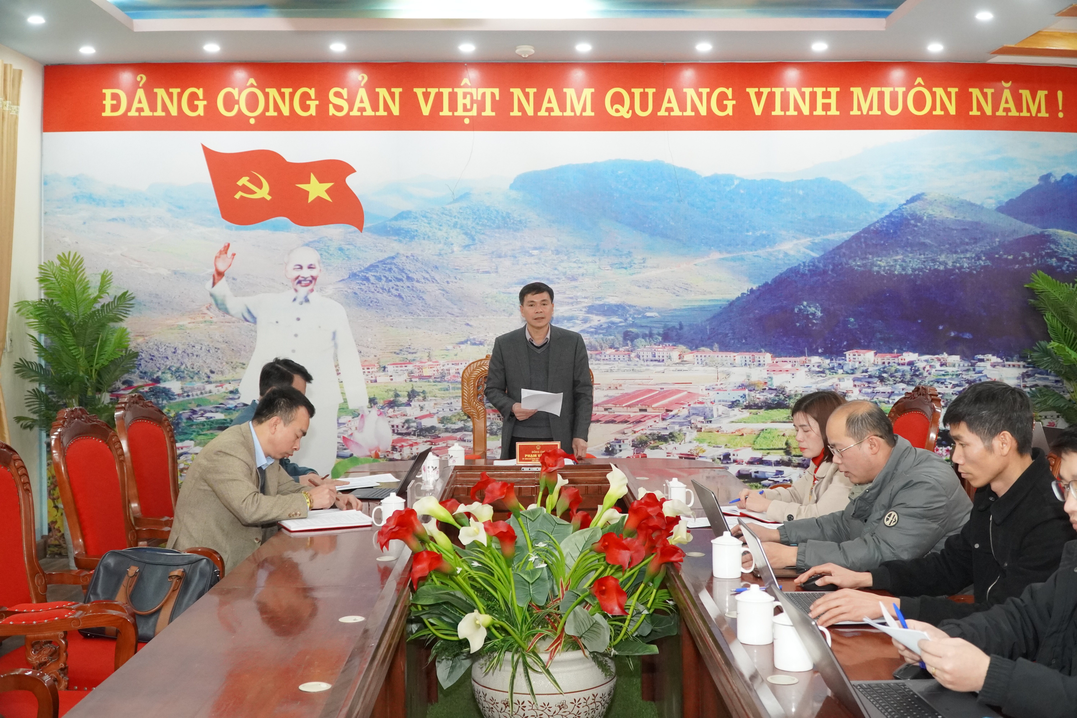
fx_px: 1122
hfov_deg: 51.3
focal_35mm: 38
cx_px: 538
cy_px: 359
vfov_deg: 35.5
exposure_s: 1/160
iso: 3200
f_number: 4
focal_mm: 25
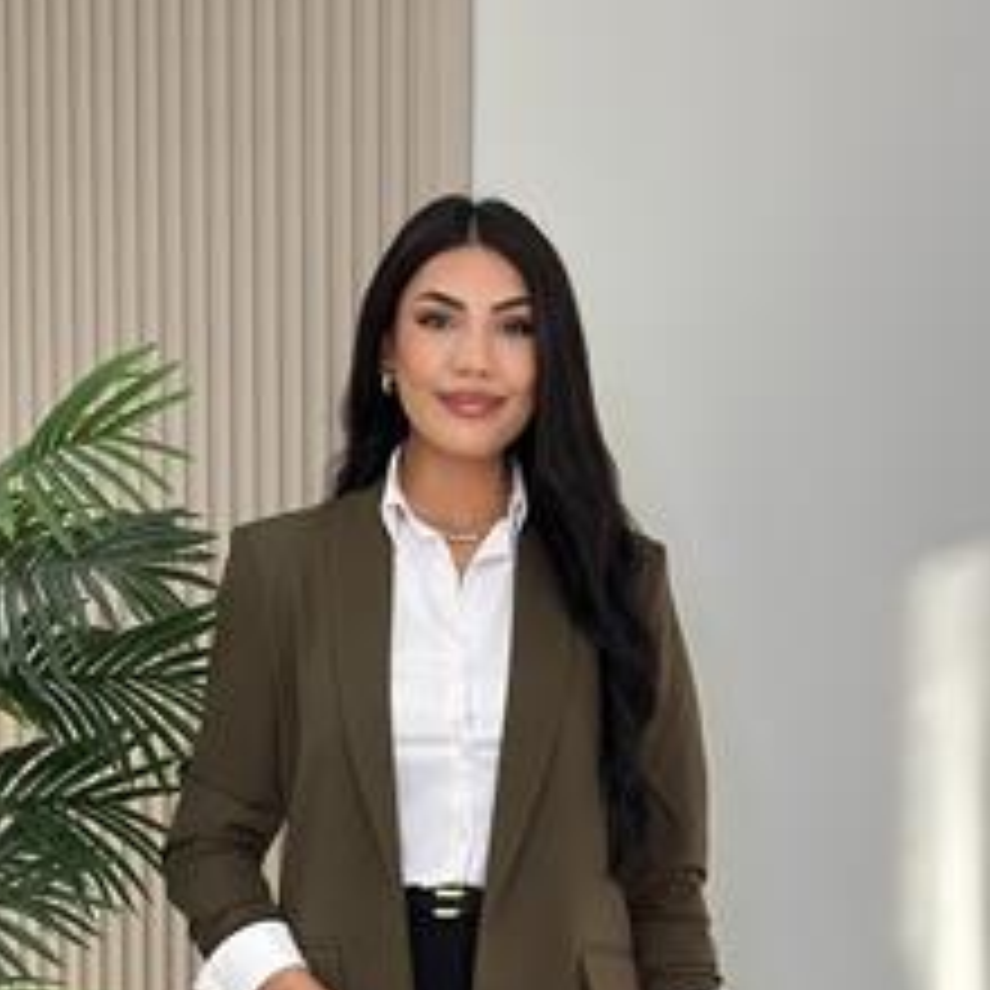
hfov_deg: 16.9
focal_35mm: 103
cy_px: 1019
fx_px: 3333
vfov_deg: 16.5
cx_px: 486
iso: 80
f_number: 1.78
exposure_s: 1/342
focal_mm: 6.86
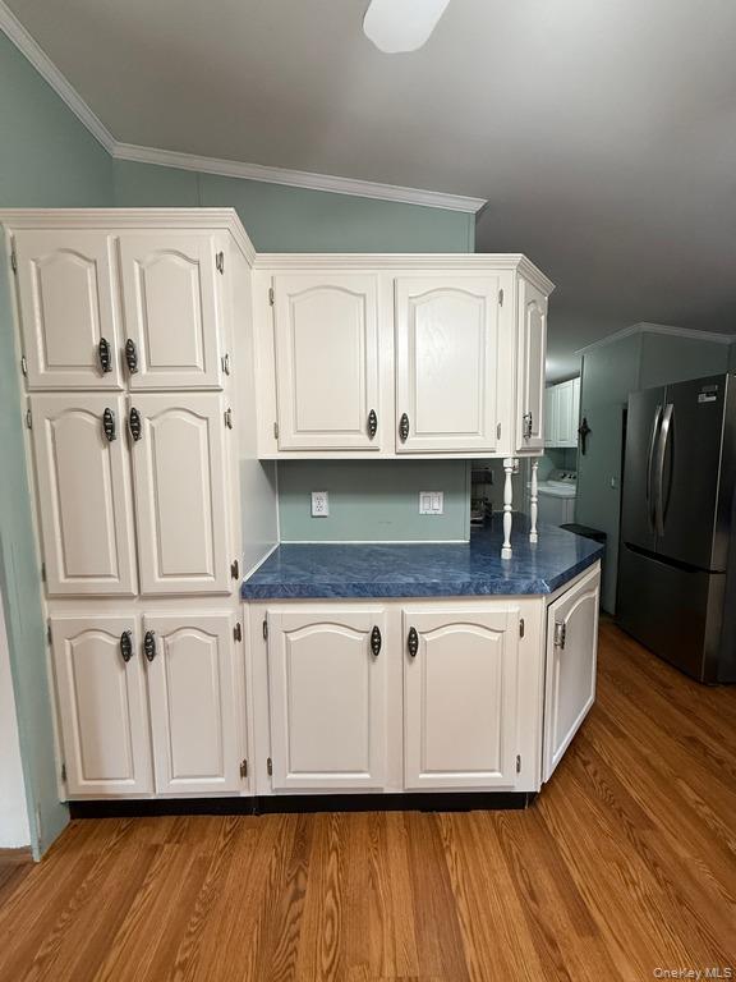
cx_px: 368
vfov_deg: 102.1
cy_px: 491
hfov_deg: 85.7
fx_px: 397
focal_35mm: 14
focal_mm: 2.22
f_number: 2.2
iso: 320
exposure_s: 1/120
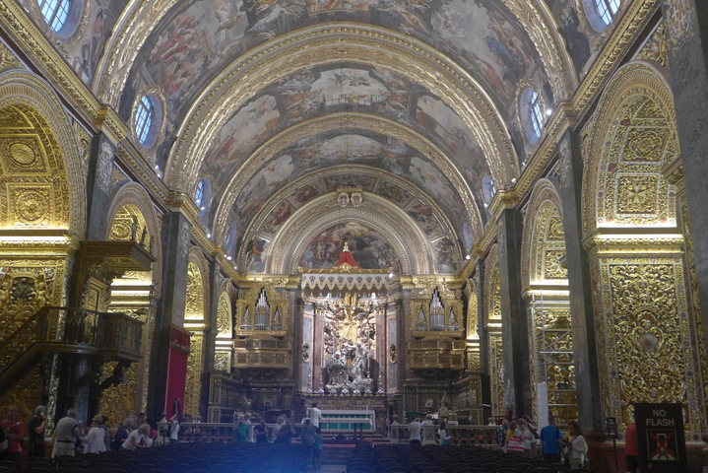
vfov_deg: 37.9
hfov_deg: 54.4
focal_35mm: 35
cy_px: 236
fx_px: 689
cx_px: 354
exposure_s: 1/50
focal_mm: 6.9
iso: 400
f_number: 1.6
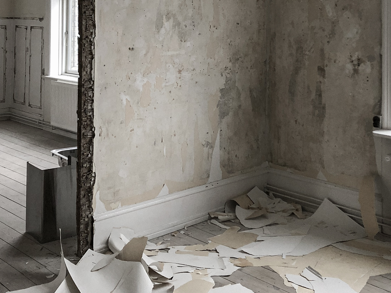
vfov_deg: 29.6
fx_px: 542
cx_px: 199
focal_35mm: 48
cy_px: 58
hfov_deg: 39.7
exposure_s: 1/12
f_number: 1.8
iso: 100
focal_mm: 3.99
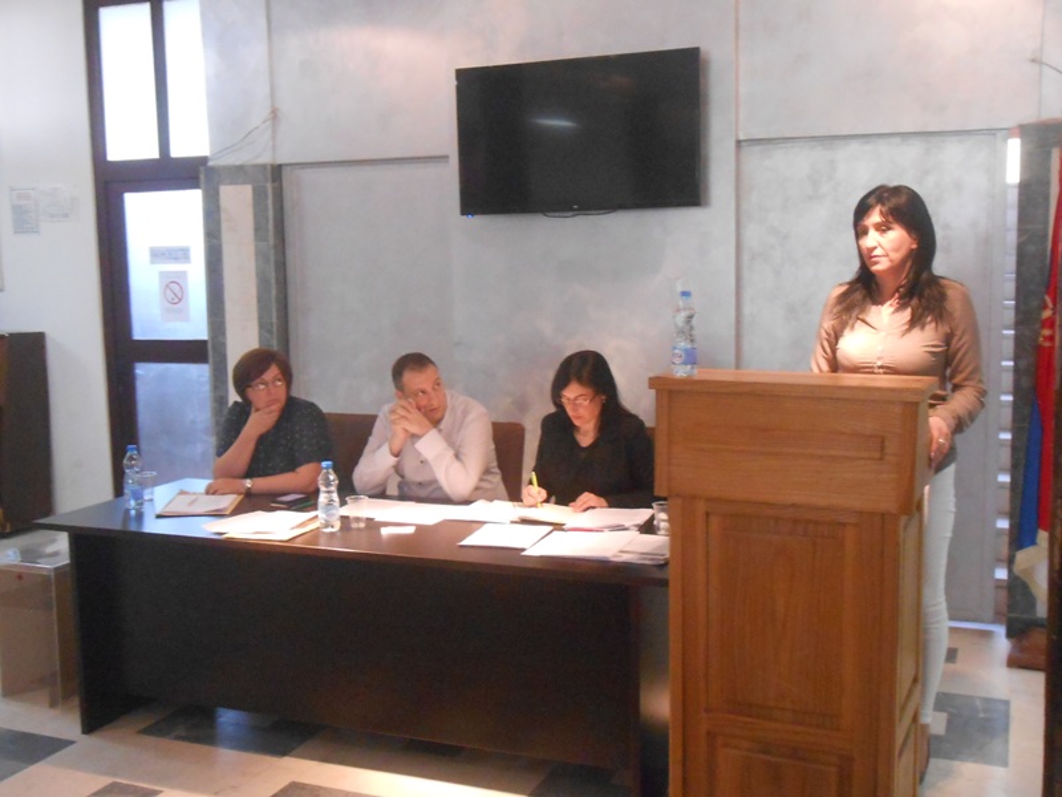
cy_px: 398
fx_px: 1166
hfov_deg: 49.0
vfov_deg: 37.7
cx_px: 531
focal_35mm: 38
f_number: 4.2
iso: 800
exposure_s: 1/20
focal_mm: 6.8
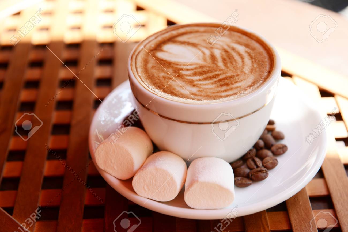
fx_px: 677
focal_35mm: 70
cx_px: 174
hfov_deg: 28.8
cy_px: 116
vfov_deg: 19.5
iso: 250
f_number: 5.6
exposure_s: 1/125
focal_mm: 70
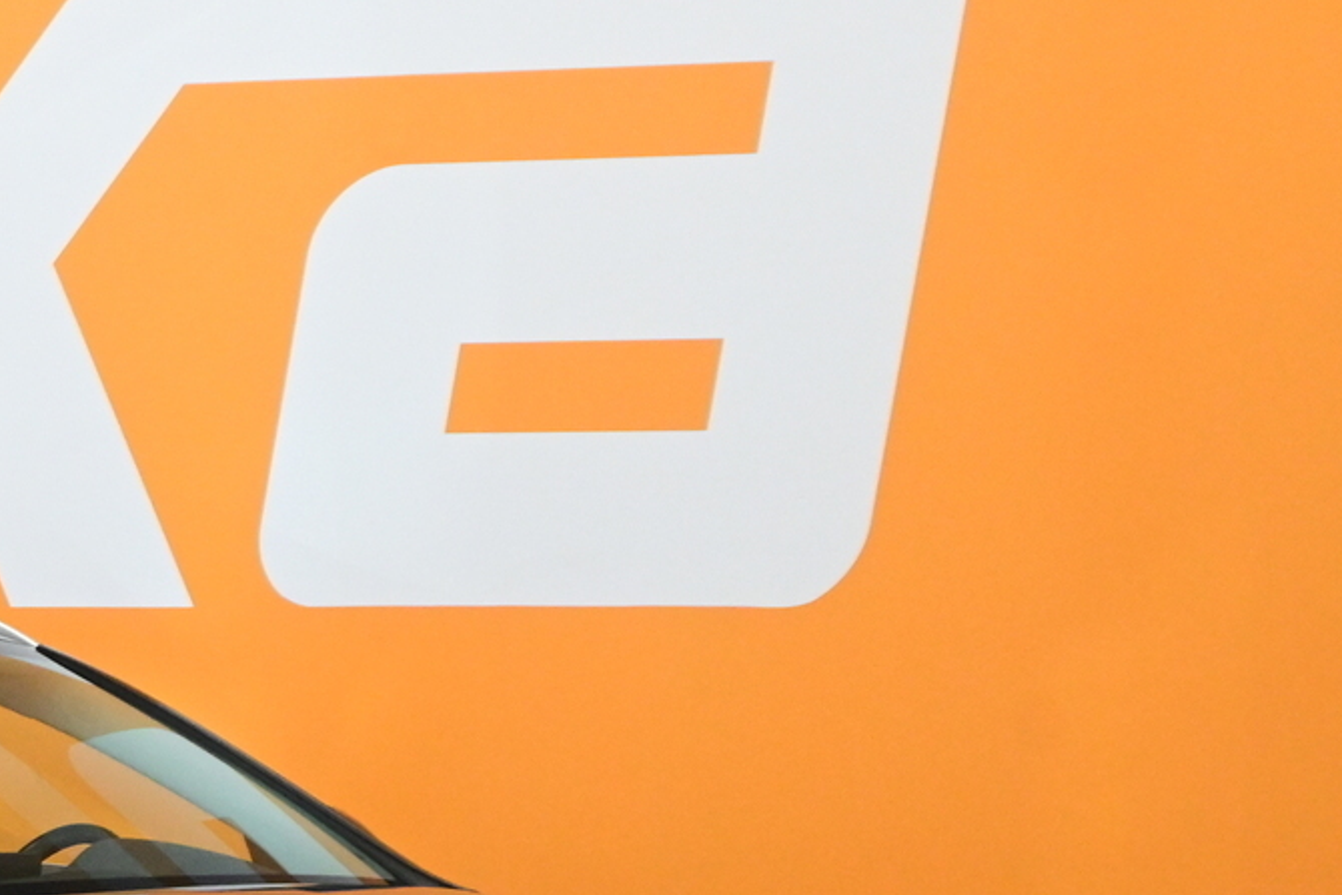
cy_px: 655
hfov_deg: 11.6
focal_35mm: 174
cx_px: -236
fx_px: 6487
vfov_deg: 7.9
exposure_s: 1/80
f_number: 6
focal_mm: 48
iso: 3600
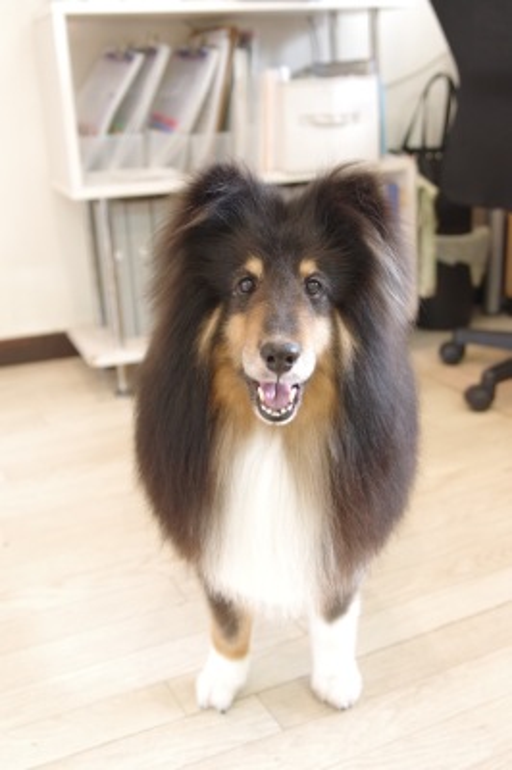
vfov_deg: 46.4
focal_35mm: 42
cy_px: 385
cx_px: 256
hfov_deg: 31.8
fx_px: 897
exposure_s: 1/60
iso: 800
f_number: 2.8
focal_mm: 28
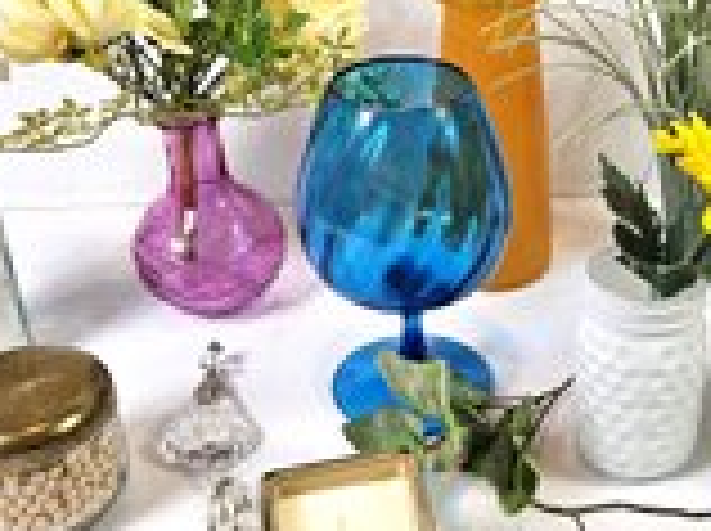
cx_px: 529
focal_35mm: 50
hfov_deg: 37.4
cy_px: 209
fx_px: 1025
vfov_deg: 29.0
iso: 100
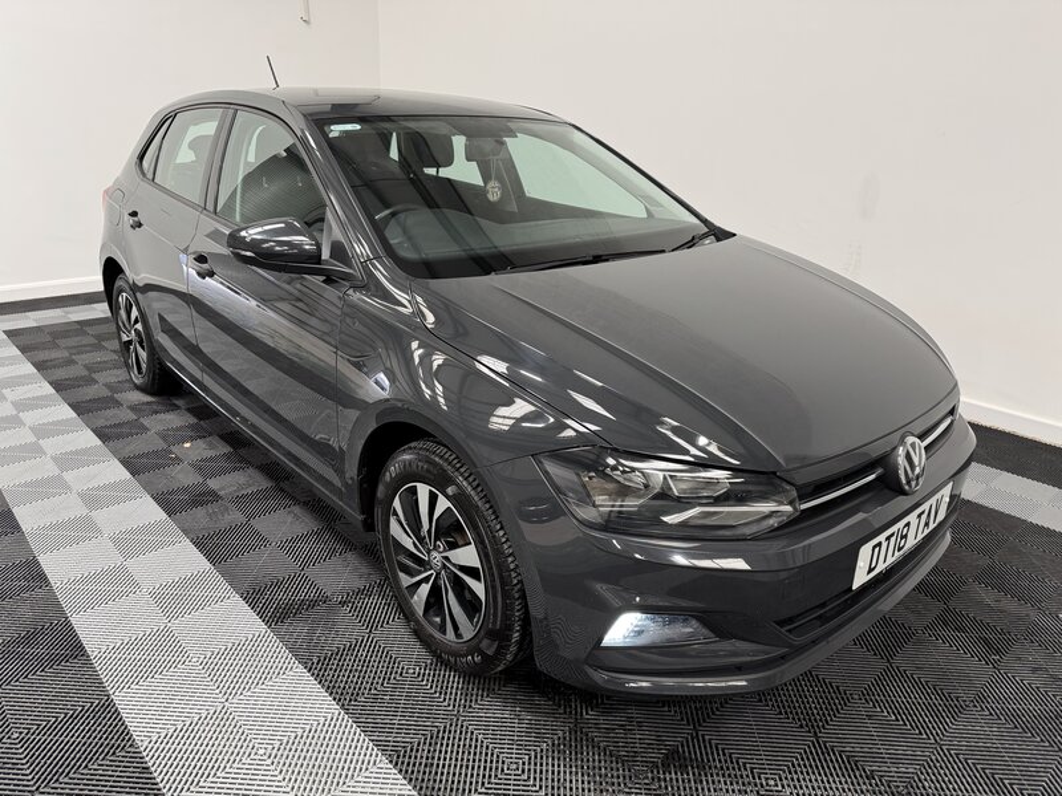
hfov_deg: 71.6
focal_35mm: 24
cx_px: 531
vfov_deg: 56.8
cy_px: 398
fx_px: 736
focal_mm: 6.76
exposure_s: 1/50
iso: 160
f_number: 1.78
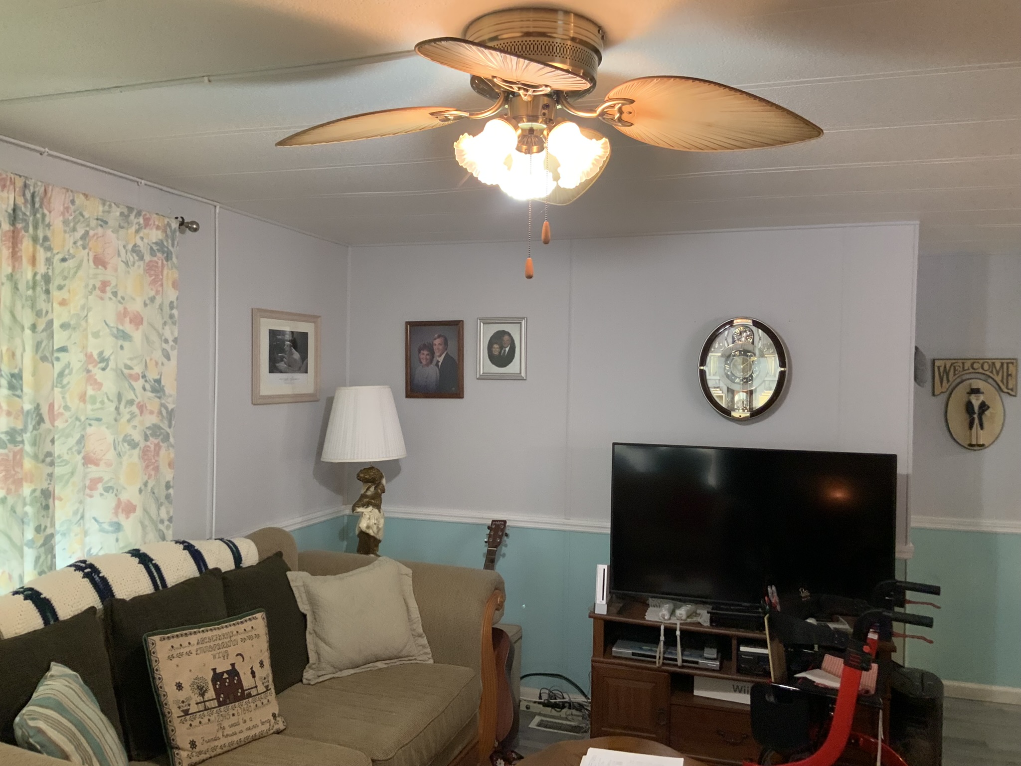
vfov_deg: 48.2
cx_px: 510
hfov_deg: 61.7
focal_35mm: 29
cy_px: 383
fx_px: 855
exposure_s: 1/60
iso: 200
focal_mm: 3
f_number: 1.8
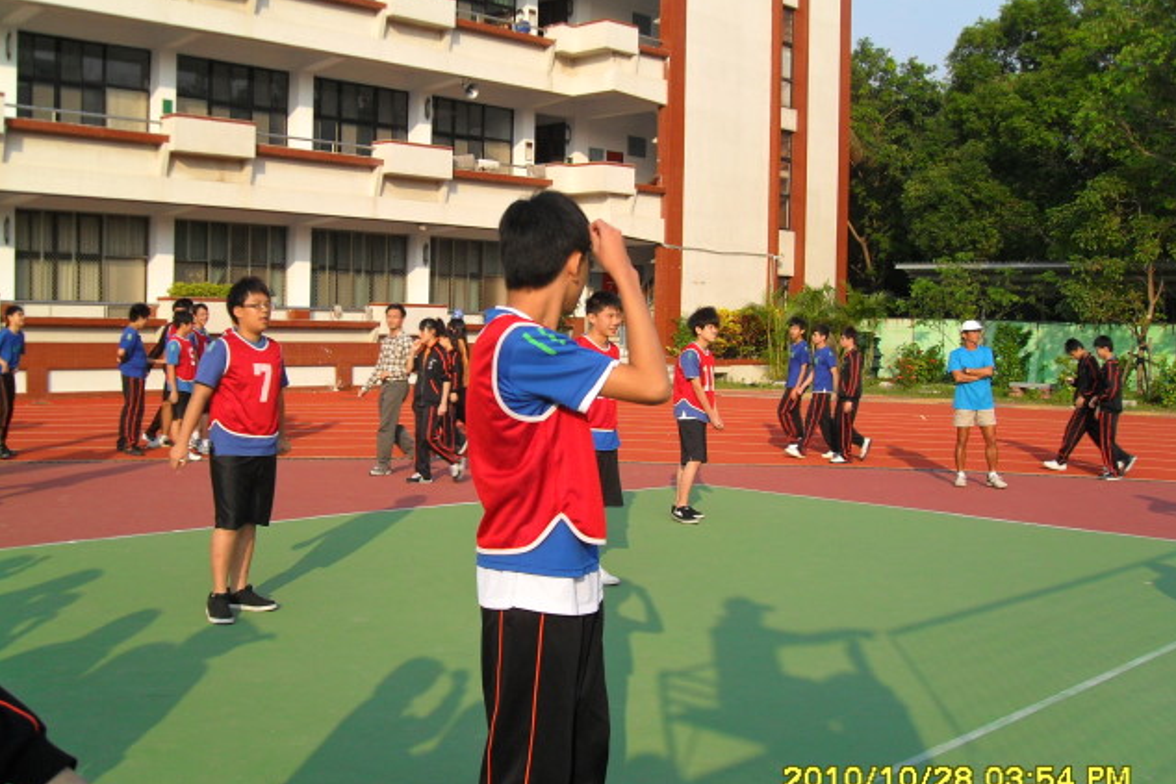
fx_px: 1372
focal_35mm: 42
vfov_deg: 31.9
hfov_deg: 46.4
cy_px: 419
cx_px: 592
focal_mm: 7
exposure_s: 1/90
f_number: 10
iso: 100
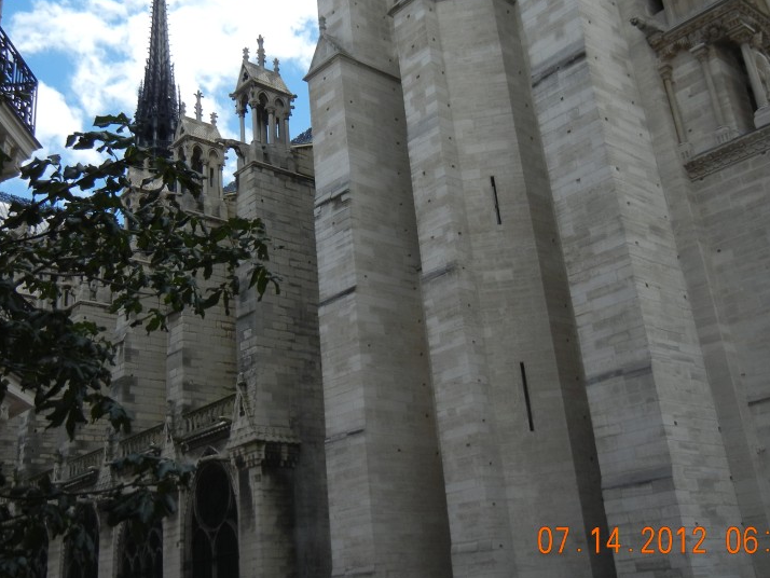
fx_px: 957
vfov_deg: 33.4
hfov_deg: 43.7
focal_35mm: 43
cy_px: 212
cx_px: 325
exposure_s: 1/486
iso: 160
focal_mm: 5.4
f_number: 7
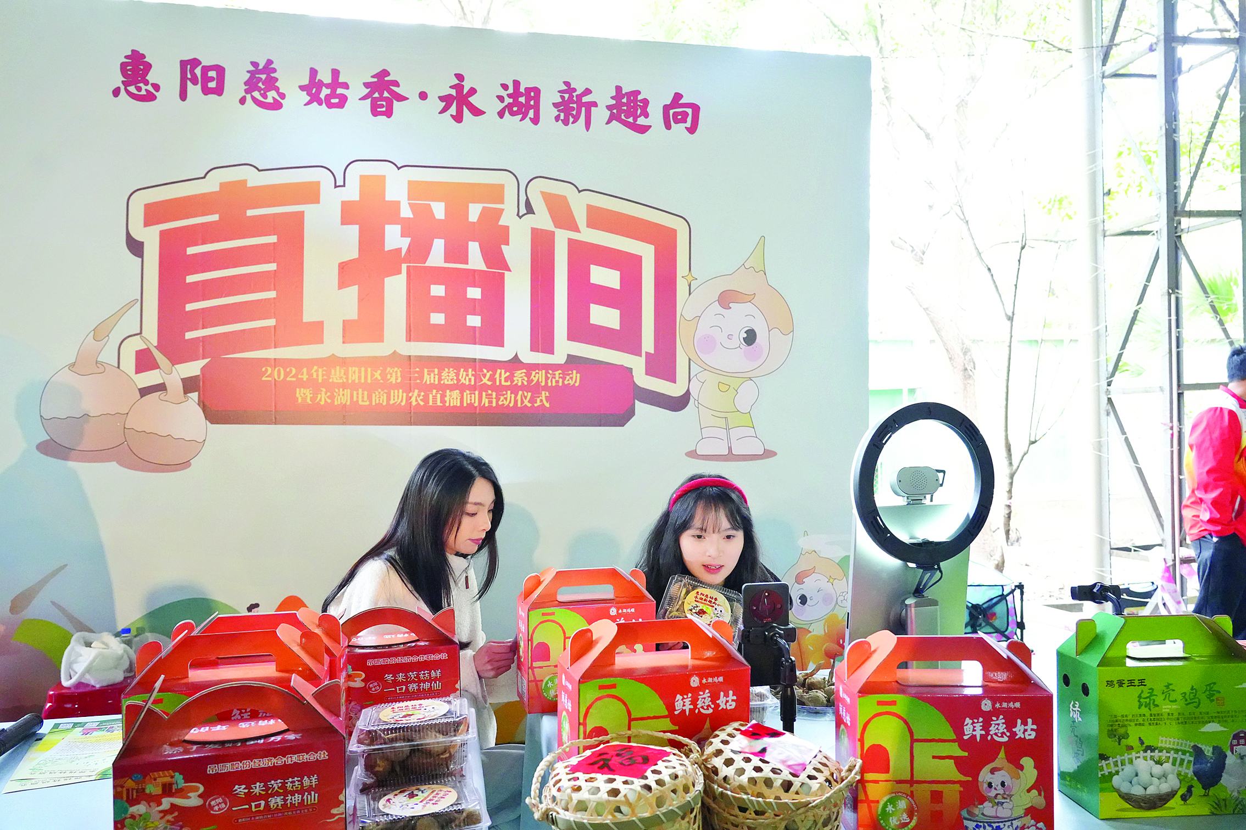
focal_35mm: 26
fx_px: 900
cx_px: 623
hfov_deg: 69.4
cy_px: 415
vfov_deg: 49.6
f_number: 5.6
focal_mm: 26
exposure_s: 1/400
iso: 12800
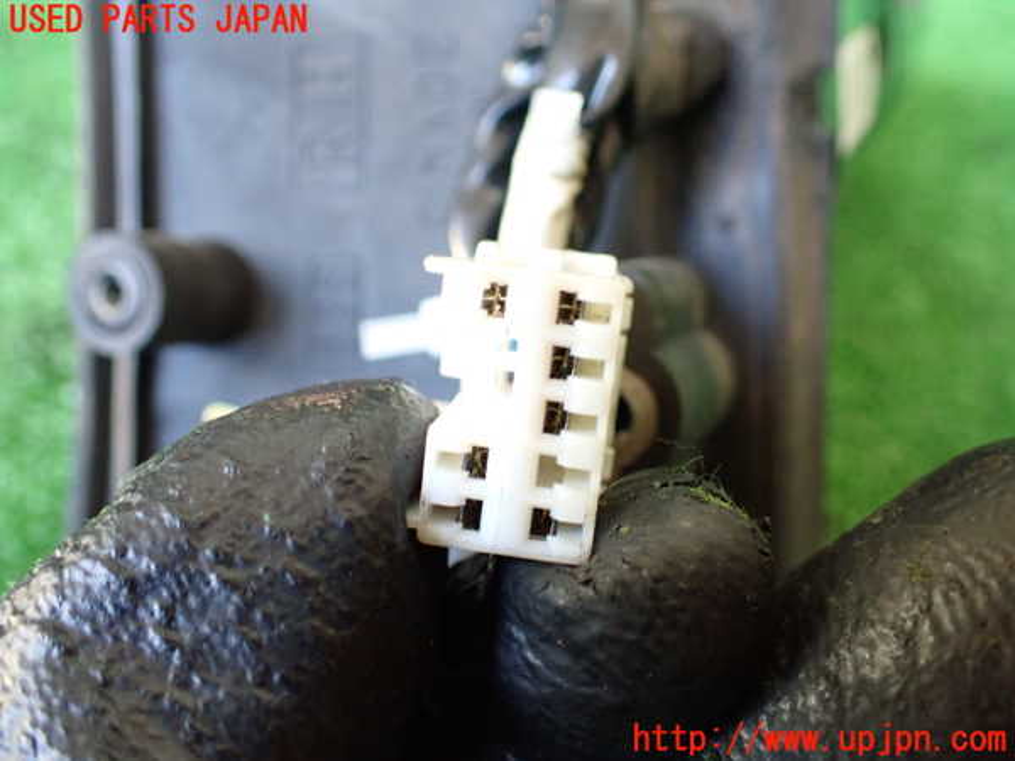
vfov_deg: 46.8
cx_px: 508
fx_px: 880
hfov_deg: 60.0
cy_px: 380
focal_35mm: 30
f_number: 2.3
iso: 800
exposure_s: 1/80
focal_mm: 5.4
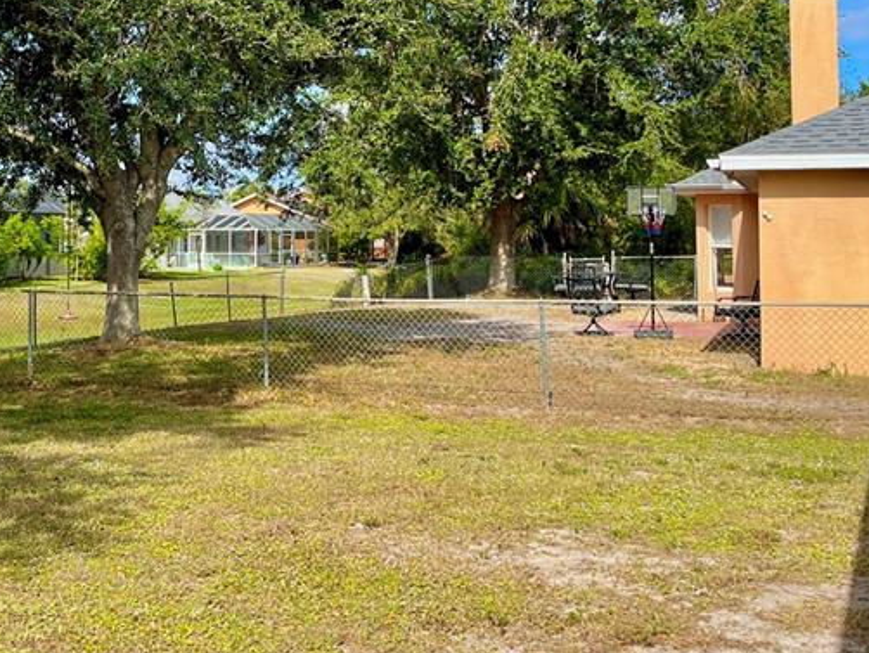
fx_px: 1331
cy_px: 170
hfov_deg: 34.9
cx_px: 166
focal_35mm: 53
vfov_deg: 27.2
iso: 50
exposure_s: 1/2463
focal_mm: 5.1
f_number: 1.6
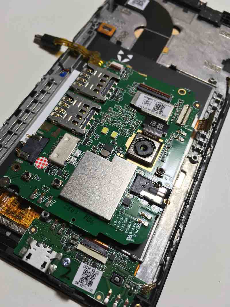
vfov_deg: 61.7
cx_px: 115
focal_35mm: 29
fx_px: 257
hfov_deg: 48.2
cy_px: 154
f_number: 2.2
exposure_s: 1/100
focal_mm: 4.15
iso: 40
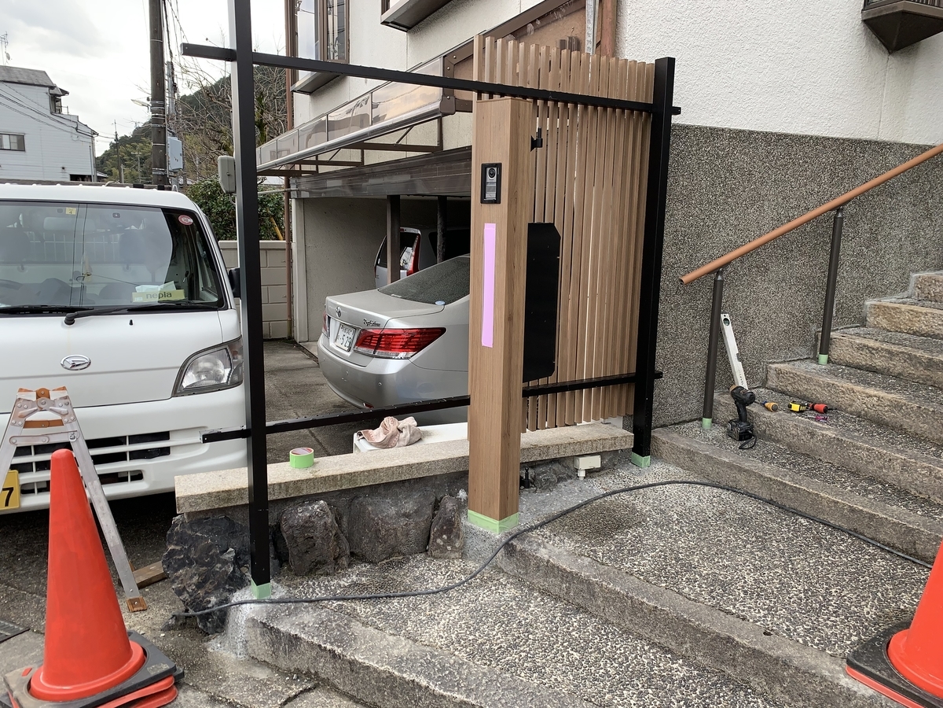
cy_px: 354
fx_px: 708
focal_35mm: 26
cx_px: 472
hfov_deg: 67.3
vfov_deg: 53.1
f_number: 1.8
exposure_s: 1/322
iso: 25
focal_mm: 4.25
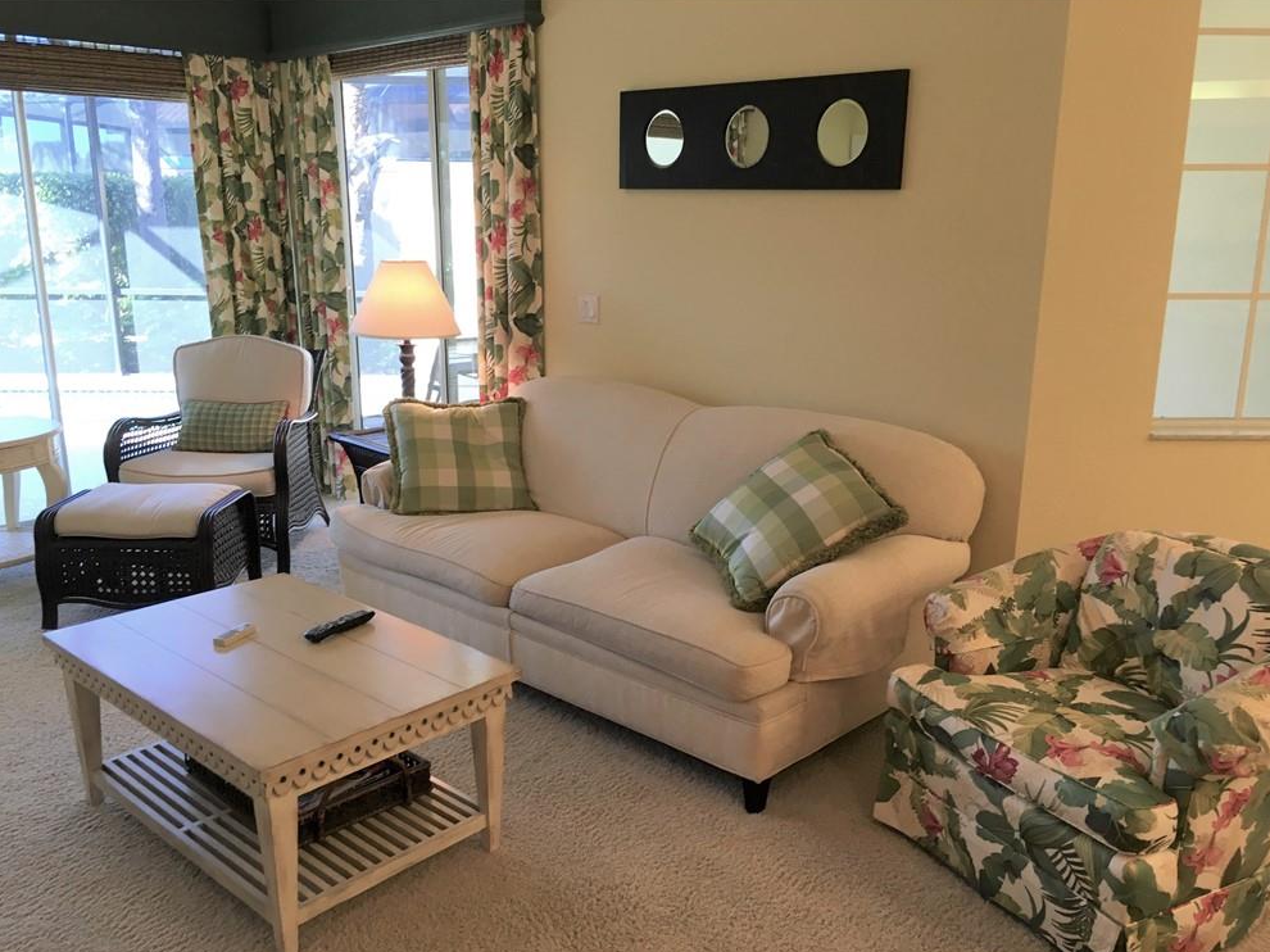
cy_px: 486
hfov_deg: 60.0
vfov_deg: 46.8
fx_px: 1100
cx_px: 634
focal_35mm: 30
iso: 50
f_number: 2.2
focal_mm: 4.15
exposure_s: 1/30
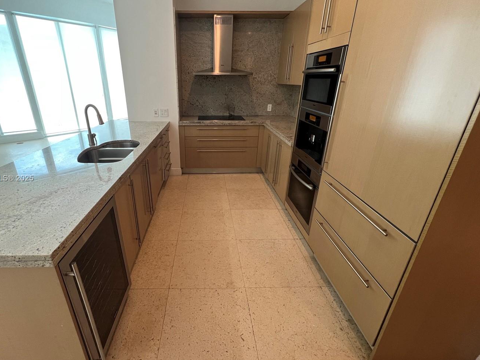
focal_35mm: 16
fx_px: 222
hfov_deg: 94.0
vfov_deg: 78.1
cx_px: 211
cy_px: 179
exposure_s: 1/60
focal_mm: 1.57
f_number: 1.8
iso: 250
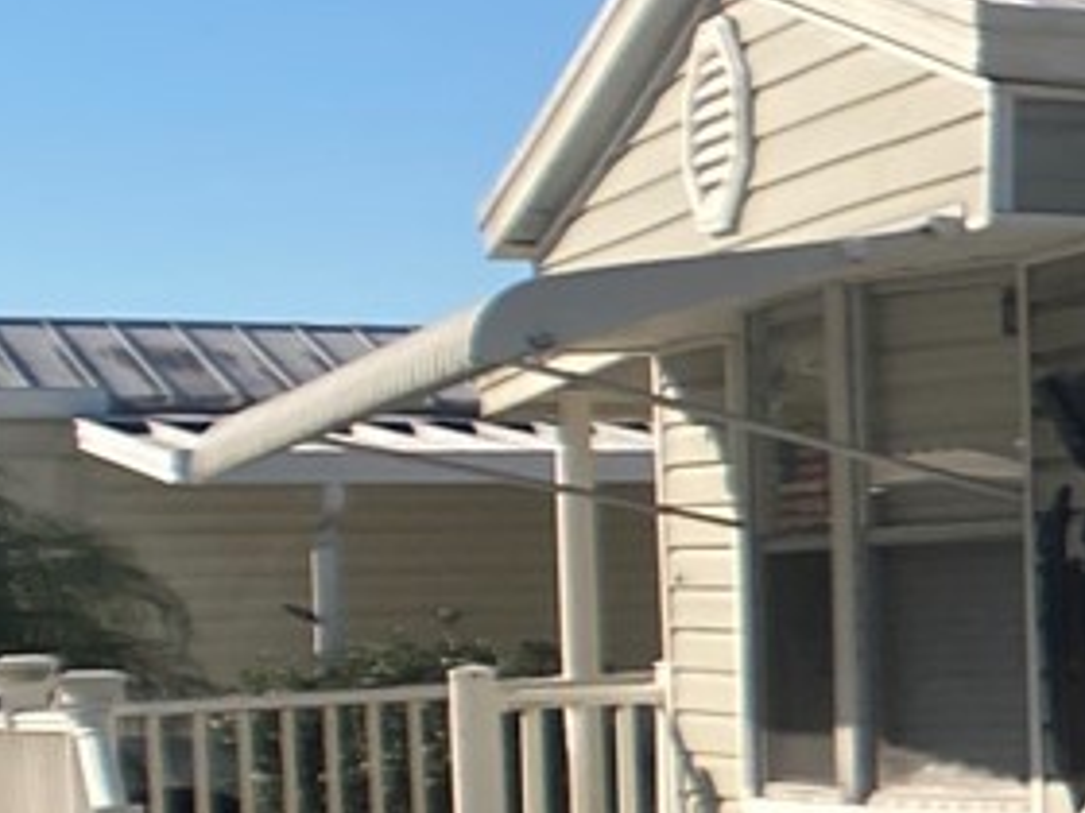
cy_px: 635
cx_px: 2953
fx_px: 5015
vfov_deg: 9.3
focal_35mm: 160
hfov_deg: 10.1
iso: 20
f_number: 1.8
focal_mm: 3.99
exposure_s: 1/1946
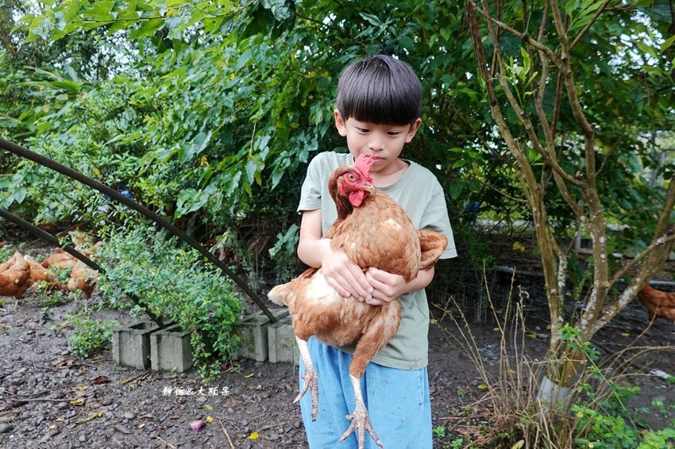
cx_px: 338
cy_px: 224
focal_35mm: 24
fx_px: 450
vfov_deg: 53.1
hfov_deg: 73.8
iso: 125
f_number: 2.8
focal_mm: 9
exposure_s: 1/50
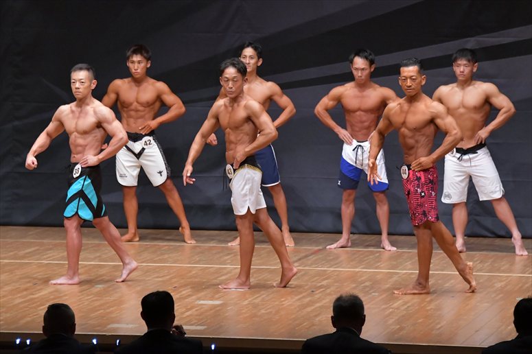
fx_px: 3205
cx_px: 266
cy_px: 177
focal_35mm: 217
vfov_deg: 6.3
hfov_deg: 9.5
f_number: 5.6
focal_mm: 145
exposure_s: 1/400
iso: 6400
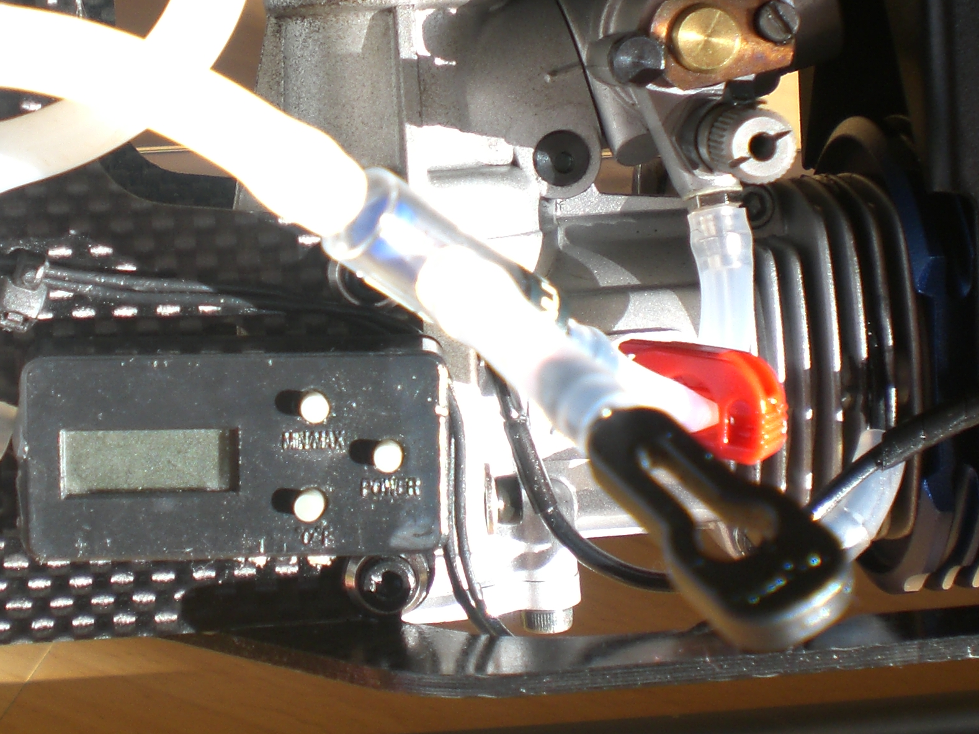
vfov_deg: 19.7
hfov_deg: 26.3
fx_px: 2093
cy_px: 173
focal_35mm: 74
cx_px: 502
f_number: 3.1
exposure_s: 1/80
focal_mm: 6.3
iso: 50
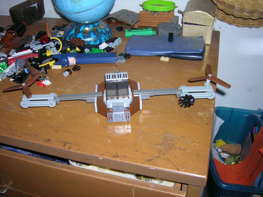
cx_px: 132
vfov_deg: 39.7
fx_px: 274
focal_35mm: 36
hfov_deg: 51.4
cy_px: 98
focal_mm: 6
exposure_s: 1/60.1
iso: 50
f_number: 2.9
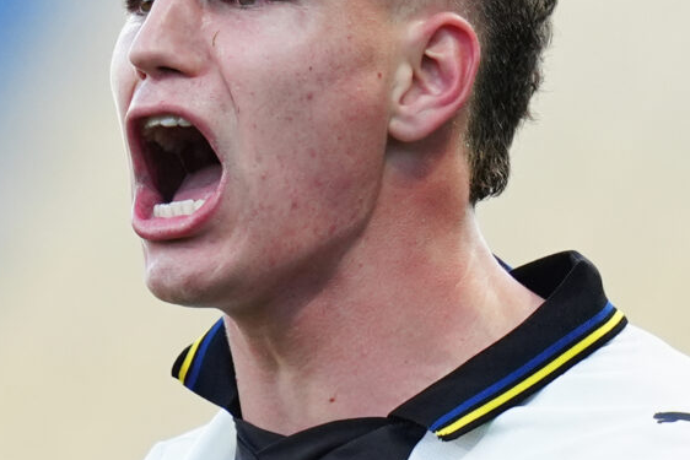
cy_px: 618
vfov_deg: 0.8
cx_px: -153
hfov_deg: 1.1
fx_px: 34948
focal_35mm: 1823
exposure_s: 1/1600
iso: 1250
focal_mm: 400
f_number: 3.2
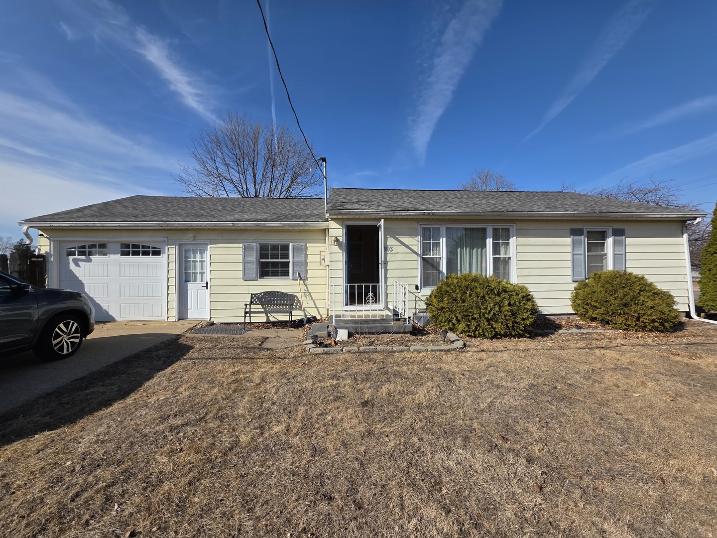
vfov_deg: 89.9
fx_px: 269
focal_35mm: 13
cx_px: 358
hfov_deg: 106.2
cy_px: 269
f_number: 1.9
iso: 40
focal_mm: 2.2
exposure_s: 1/3009
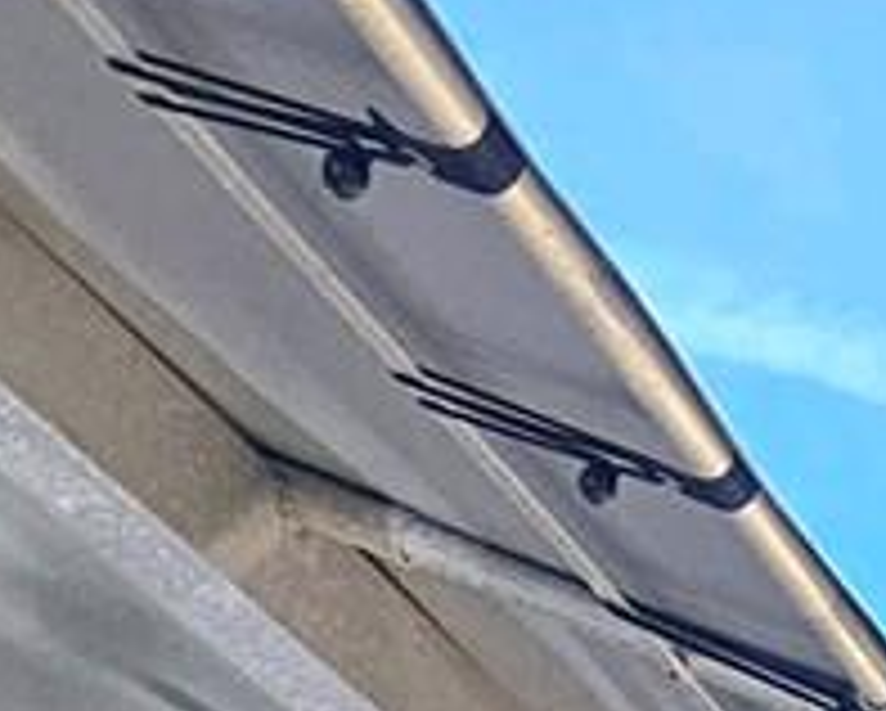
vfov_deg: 10.8
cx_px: 985
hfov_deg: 17.9
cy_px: 2061
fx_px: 2704
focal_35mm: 103
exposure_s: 1/769
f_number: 2.2
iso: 50
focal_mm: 2.2
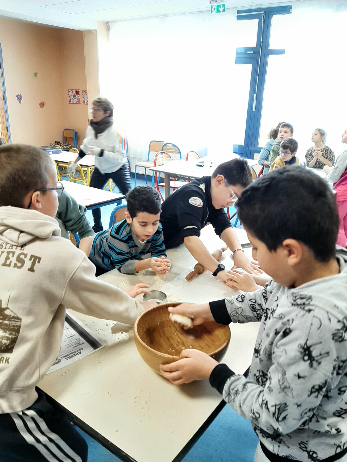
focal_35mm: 26
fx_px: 348
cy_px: 231
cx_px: 174
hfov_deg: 53.1
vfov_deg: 67.3
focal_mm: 3.93
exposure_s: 1/50
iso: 80
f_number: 1.7
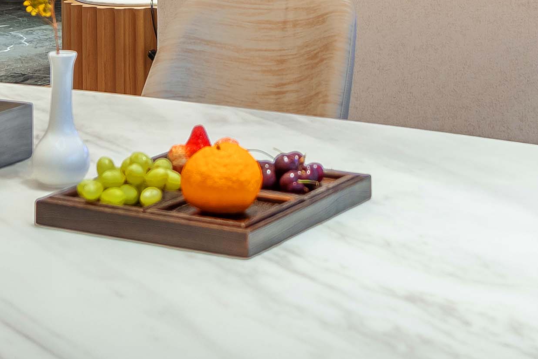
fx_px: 1793
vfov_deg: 11.1
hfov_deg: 17.1
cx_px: 287
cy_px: -147
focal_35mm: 120
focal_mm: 18
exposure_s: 1/10
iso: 160
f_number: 5
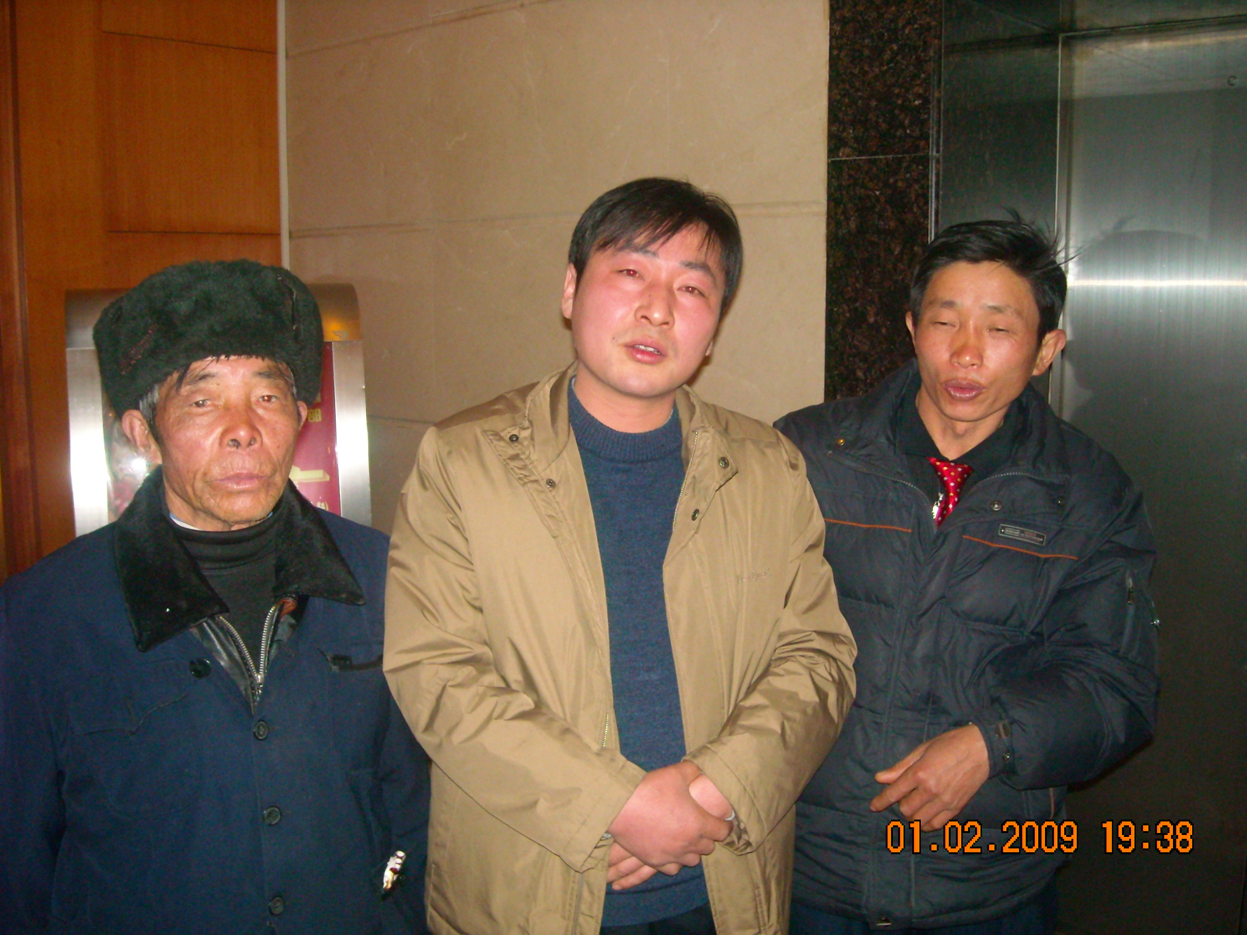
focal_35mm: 35
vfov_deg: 40.7
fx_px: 1261
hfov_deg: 52.6
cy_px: 468
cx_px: 624
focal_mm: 5.7
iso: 400
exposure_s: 1/60
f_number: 2.8
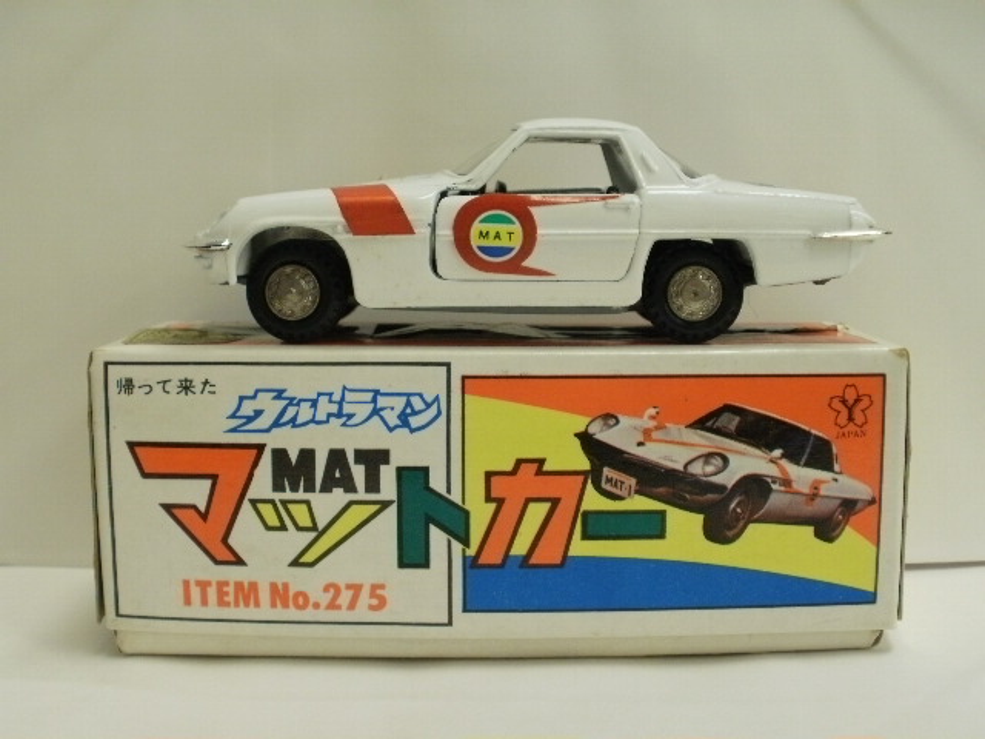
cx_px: 492
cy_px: 370
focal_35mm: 44
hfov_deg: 42.9
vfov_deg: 32.9
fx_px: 1252
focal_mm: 7.7
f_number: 4
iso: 125
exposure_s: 1/25
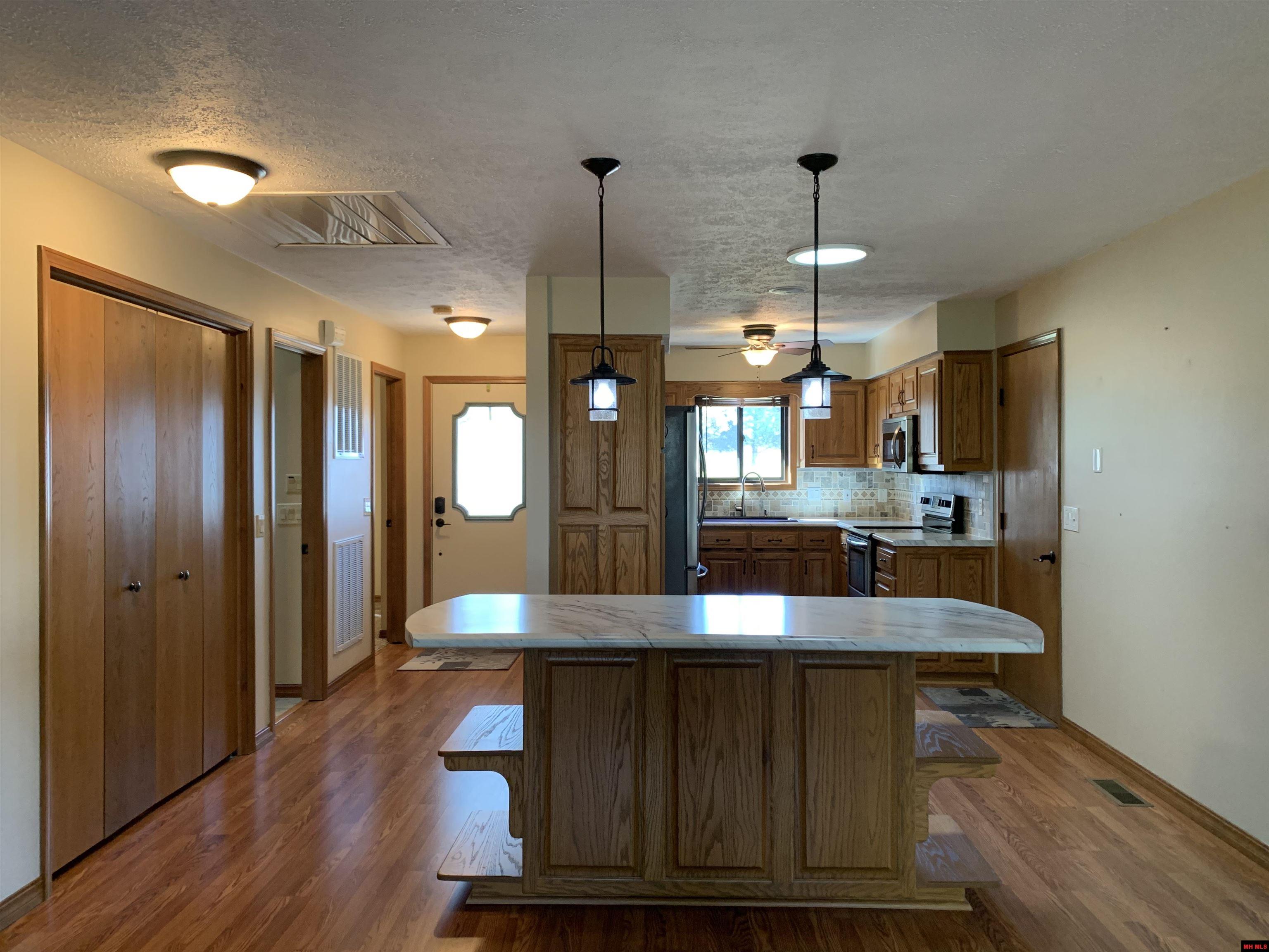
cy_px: 476
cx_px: 634
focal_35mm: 26
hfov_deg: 67.3
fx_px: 953
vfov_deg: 53.1
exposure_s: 1/60
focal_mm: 4.25
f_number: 1.8
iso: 200
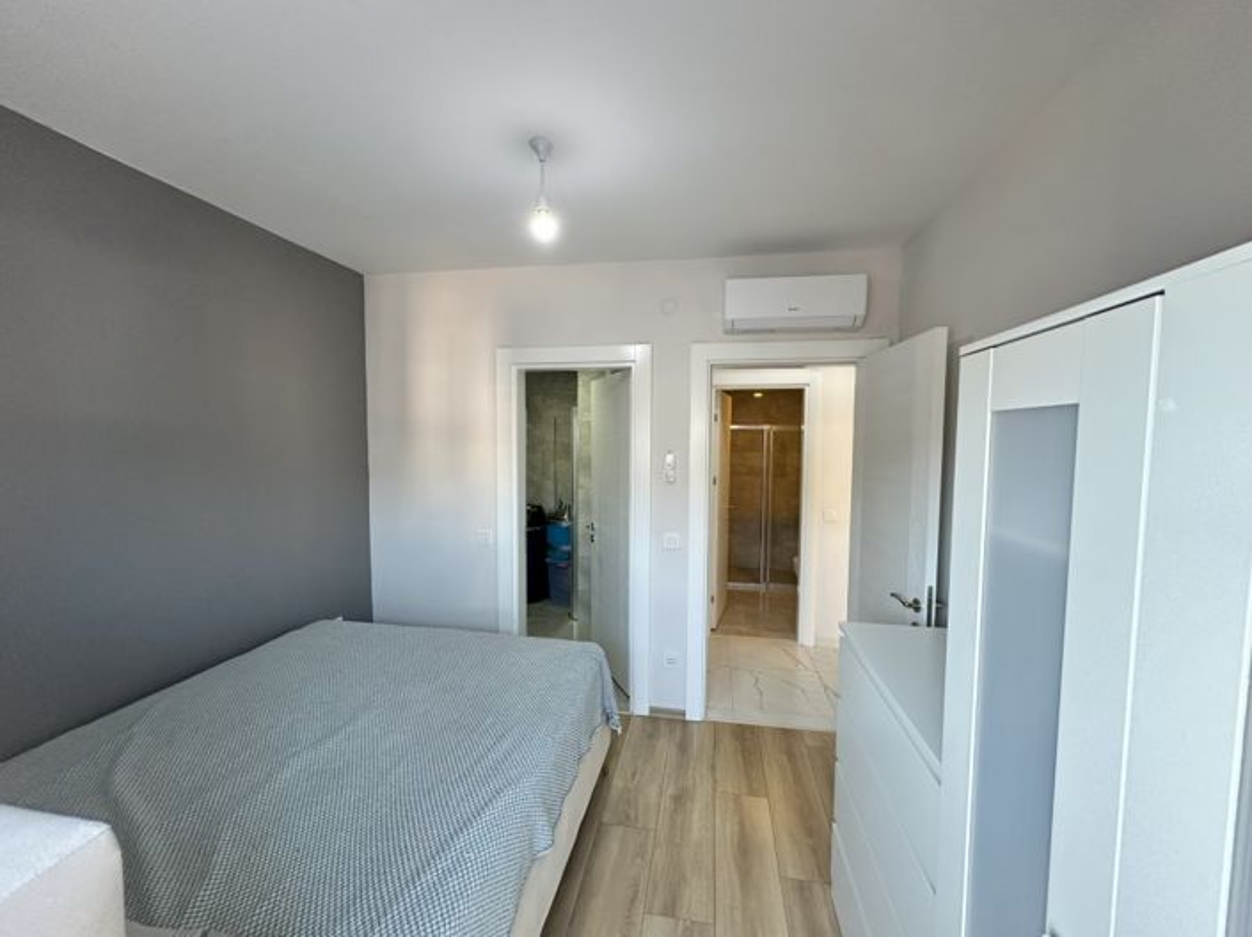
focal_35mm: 14
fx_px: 506
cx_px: 626
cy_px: 468
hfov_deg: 102.1
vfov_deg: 85.6
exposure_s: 1/99
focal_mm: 2.22
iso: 160
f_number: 2.2
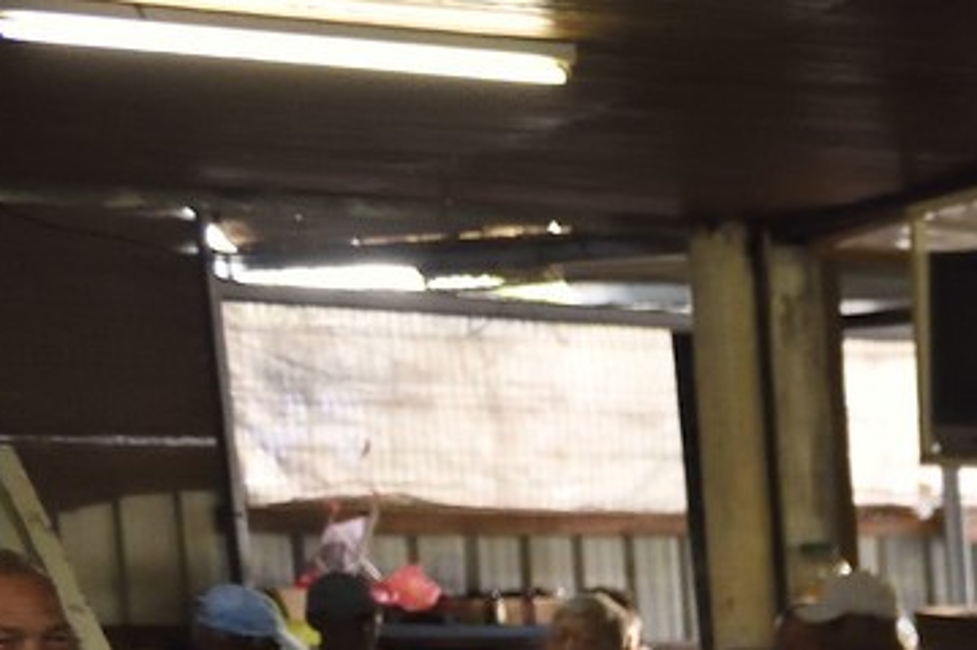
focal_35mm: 138
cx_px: 2158
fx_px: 3743
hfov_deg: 12.5
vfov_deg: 9.2
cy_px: 1360
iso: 3200
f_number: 2.8
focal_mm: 31
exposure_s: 1/250
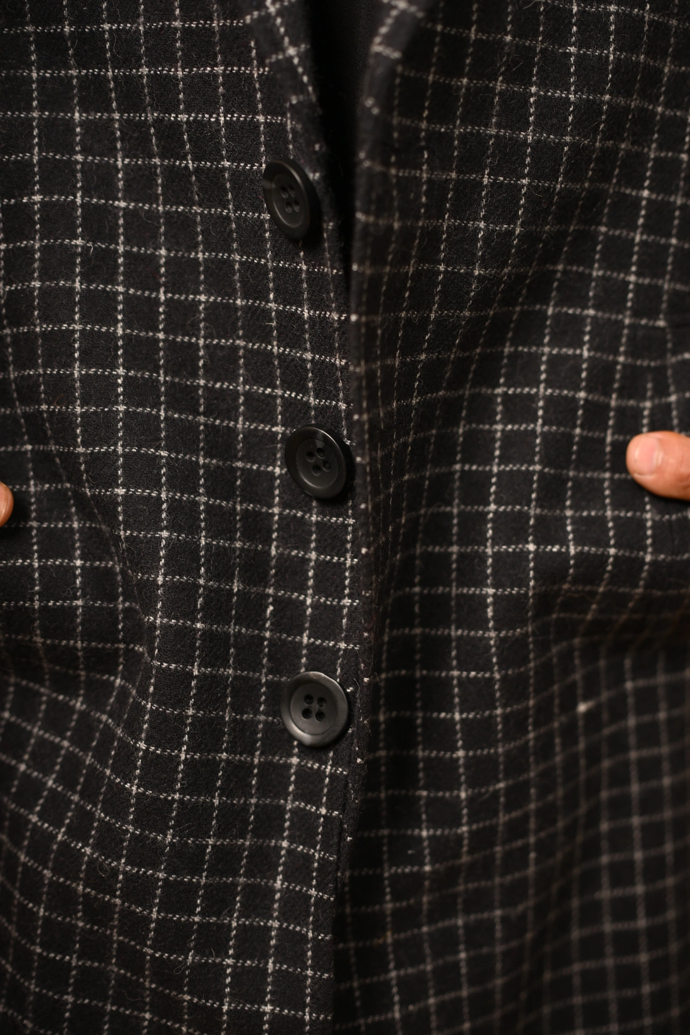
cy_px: 518
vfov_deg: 39.6
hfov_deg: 27.0
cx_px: 345
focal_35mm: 50
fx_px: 1437
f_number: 2.2
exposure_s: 1/1000
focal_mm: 50
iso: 250
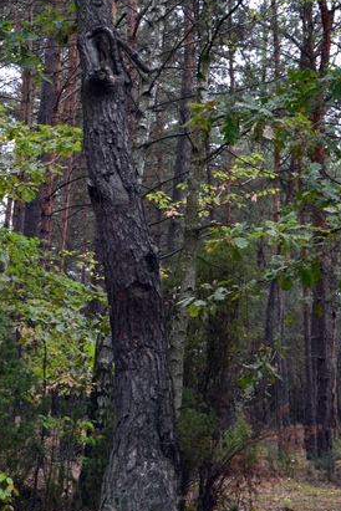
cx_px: 86
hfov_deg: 17.8
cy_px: 61
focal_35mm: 76
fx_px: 1080
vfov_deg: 25.9
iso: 720
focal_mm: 26
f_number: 8
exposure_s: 1/60
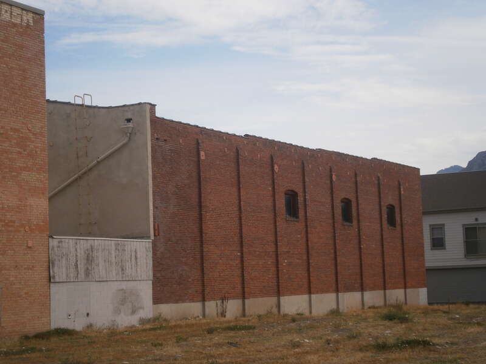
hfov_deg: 26.7
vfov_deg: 20.2
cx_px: 243
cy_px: 182
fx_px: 1025
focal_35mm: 73
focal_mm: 13
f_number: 4.4
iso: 80
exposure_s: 1/640
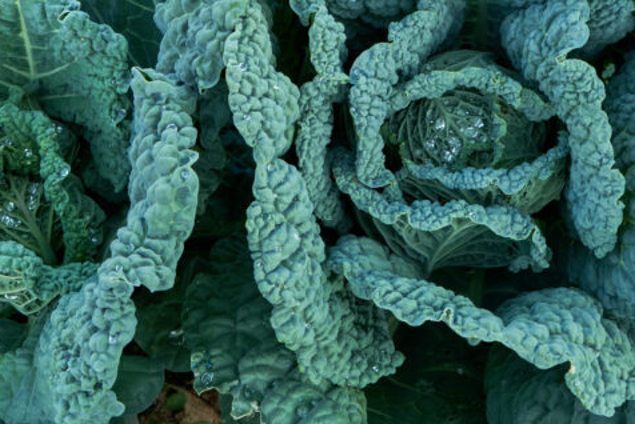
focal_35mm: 79
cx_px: 209
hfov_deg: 25.5
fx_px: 1394
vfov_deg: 17.2
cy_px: 84
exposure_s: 1/120
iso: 400
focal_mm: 32.5
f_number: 5.6
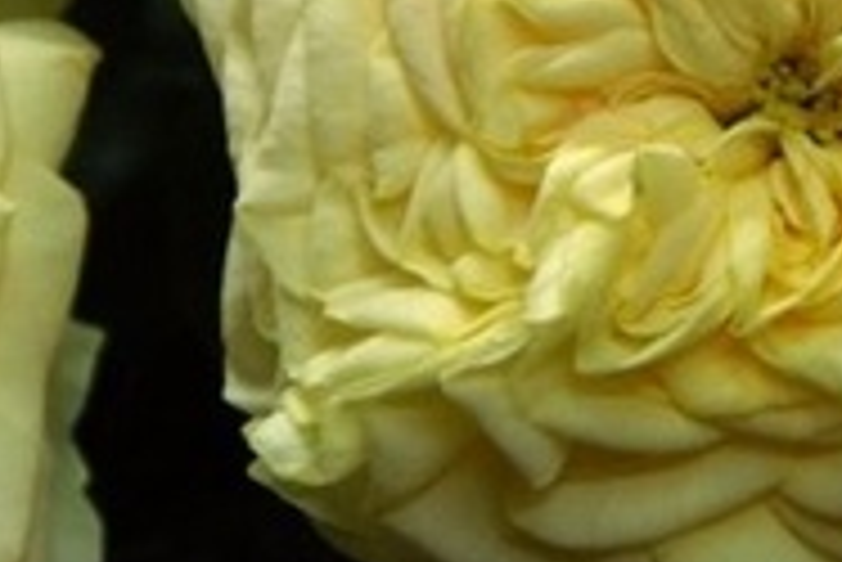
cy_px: 61
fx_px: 10954
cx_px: 806
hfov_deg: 4.4
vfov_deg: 2.9
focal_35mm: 468
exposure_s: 1/60
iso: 800
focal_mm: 110
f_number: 6
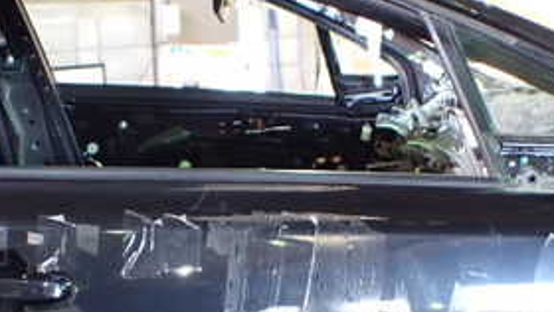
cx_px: 257
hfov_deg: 30.1
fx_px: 1029
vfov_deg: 17.1
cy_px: 265
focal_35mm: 70
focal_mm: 5.4
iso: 800
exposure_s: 1/60
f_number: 2.3
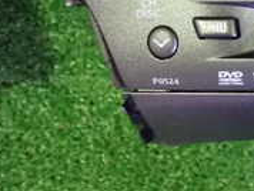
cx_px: 395
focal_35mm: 101
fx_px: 742
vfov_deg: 13.9
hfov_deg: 17.3
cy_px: -78
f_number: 2.3
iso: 1250
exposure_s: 1/40
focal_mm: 5.4
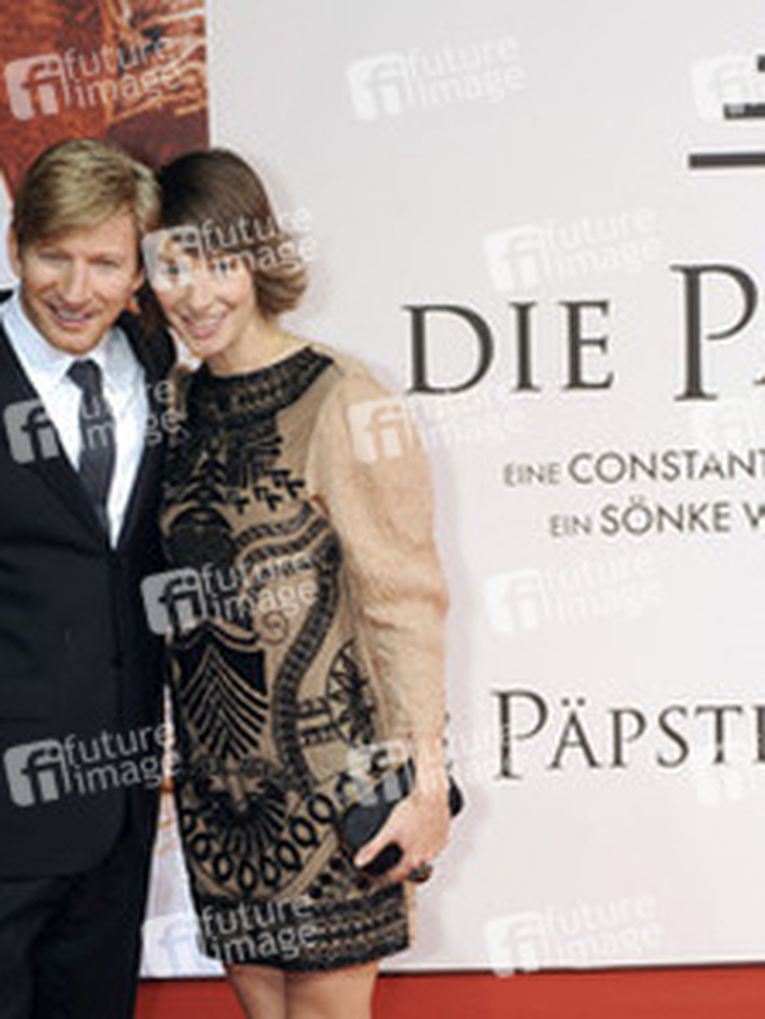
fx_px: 3651
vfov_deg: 15.9
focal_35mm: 124
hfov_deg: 12.0
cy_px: 508
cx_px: 482
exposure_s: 1/160
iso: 400
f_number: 5.6
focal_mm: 85
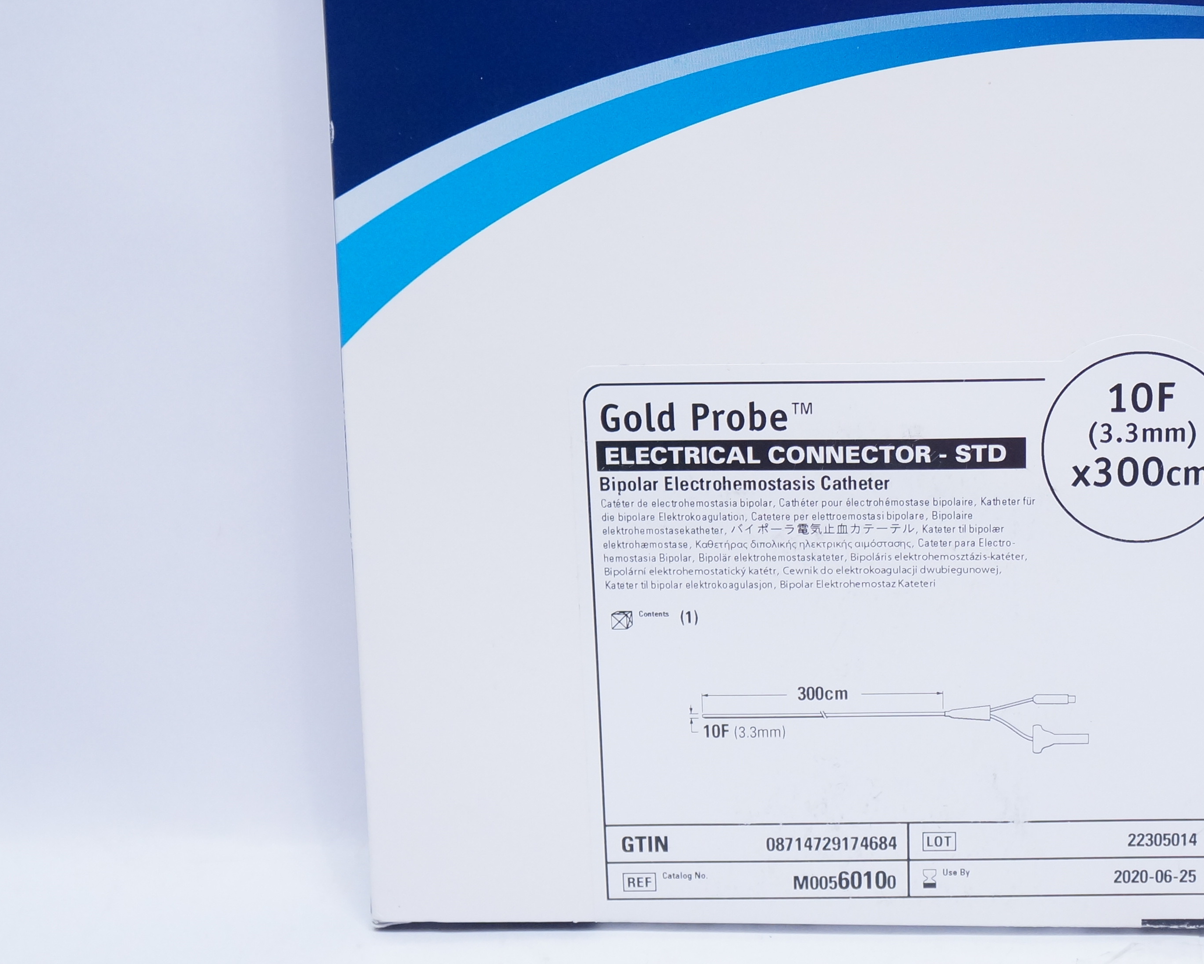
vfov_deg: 24.2
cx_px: 895
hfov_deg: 29.6
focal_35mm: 63
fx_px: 2239
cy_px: 394
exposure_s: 1/125
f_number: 4
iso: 800
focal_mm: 25
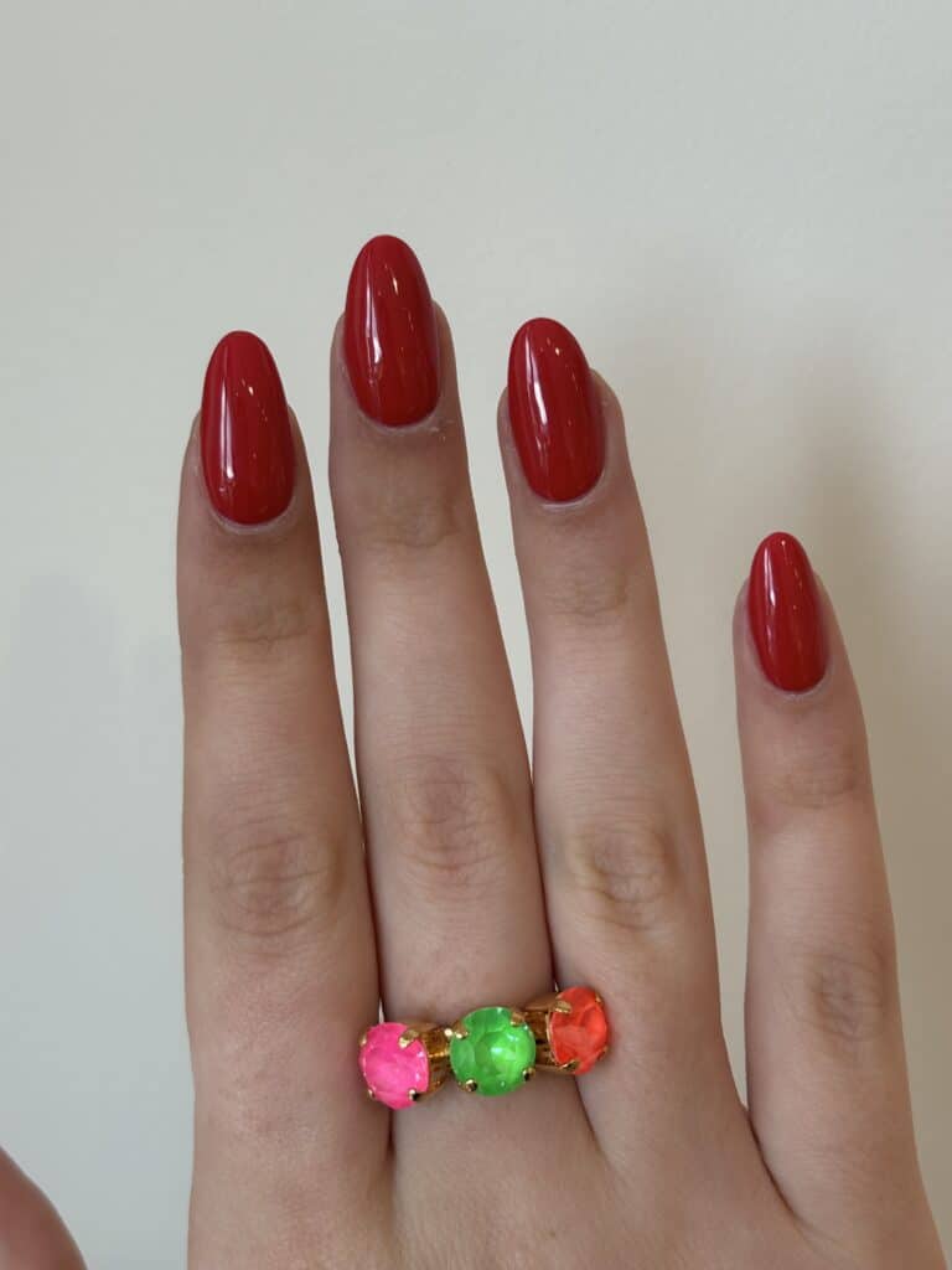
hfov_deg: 28.0
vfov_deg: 36.8
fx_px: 1907
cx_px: 476
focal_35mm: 52
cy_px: 635
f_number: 1.6
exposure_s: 1/100
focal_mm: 5.96
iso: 25
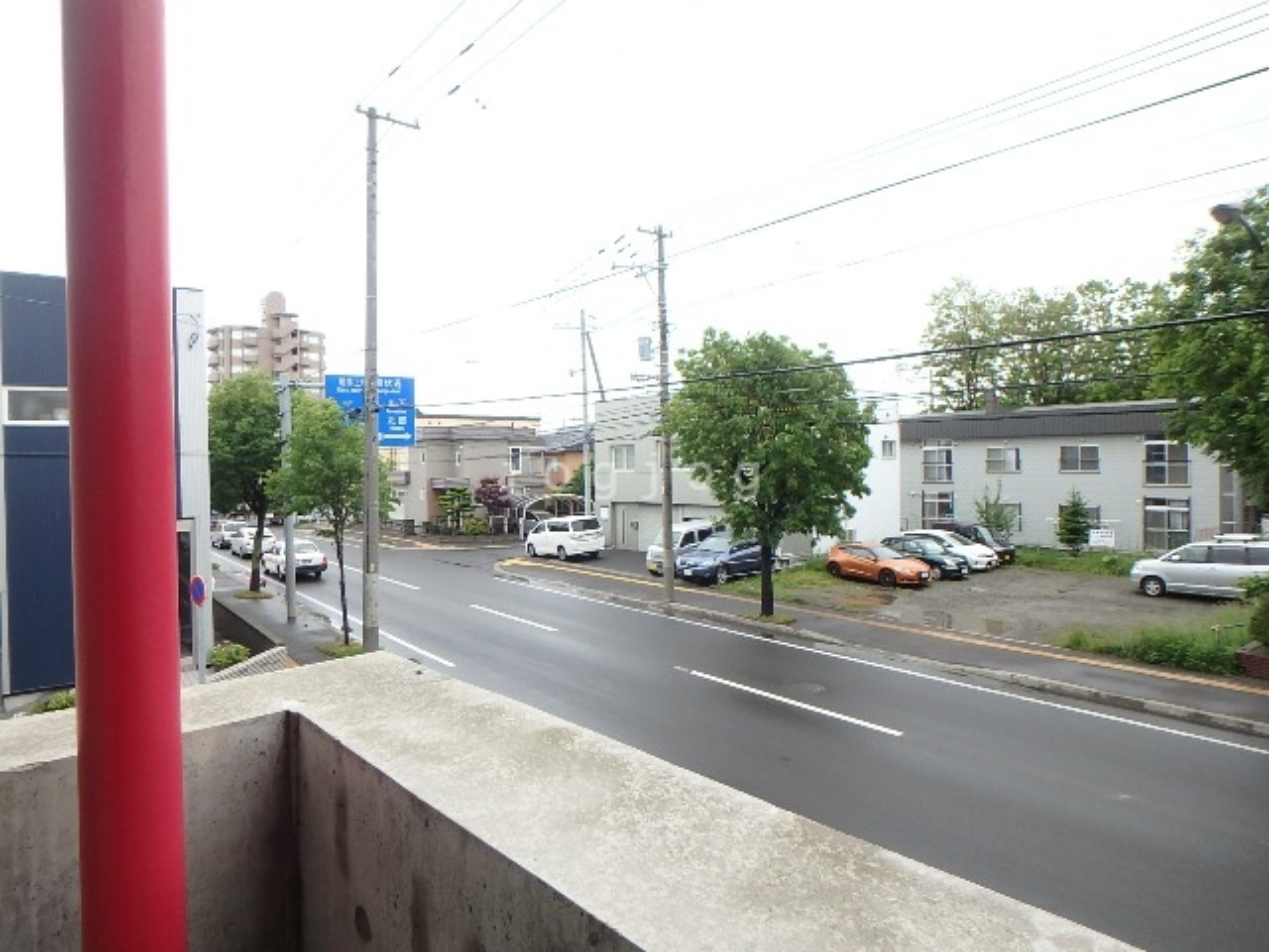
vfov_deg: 63.4
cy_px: 476
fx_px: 770
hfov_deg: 79.0
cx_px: 634
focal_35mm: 21
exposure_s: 1/200
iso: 125
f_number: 3.5
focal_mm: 3.7
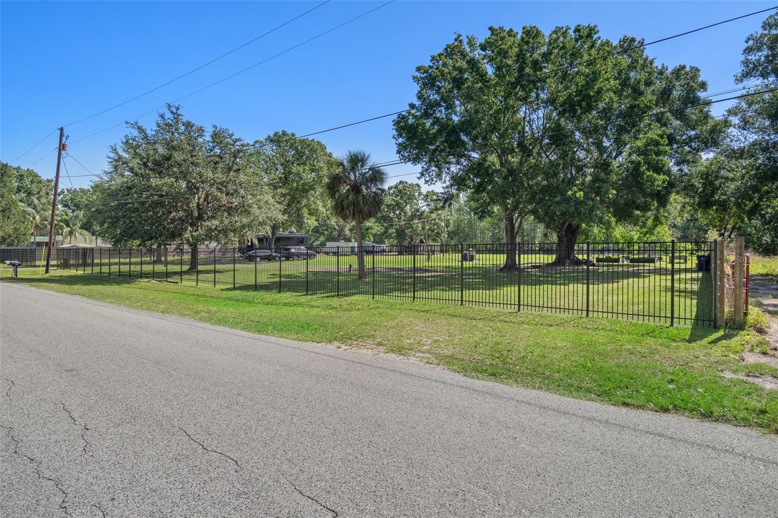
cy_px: 259
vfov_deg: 59.5
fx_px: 454
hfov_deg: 81.2
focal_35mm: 21
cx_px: 389
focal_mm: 21
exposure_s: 1/30
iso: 320
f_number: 8
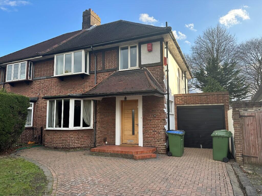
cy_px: 98
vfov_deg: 56.8
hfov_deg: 71.6
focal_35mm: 24
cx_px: 131
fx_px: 182
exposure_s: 1/816
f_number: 1.78
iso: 80
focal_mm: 6.86
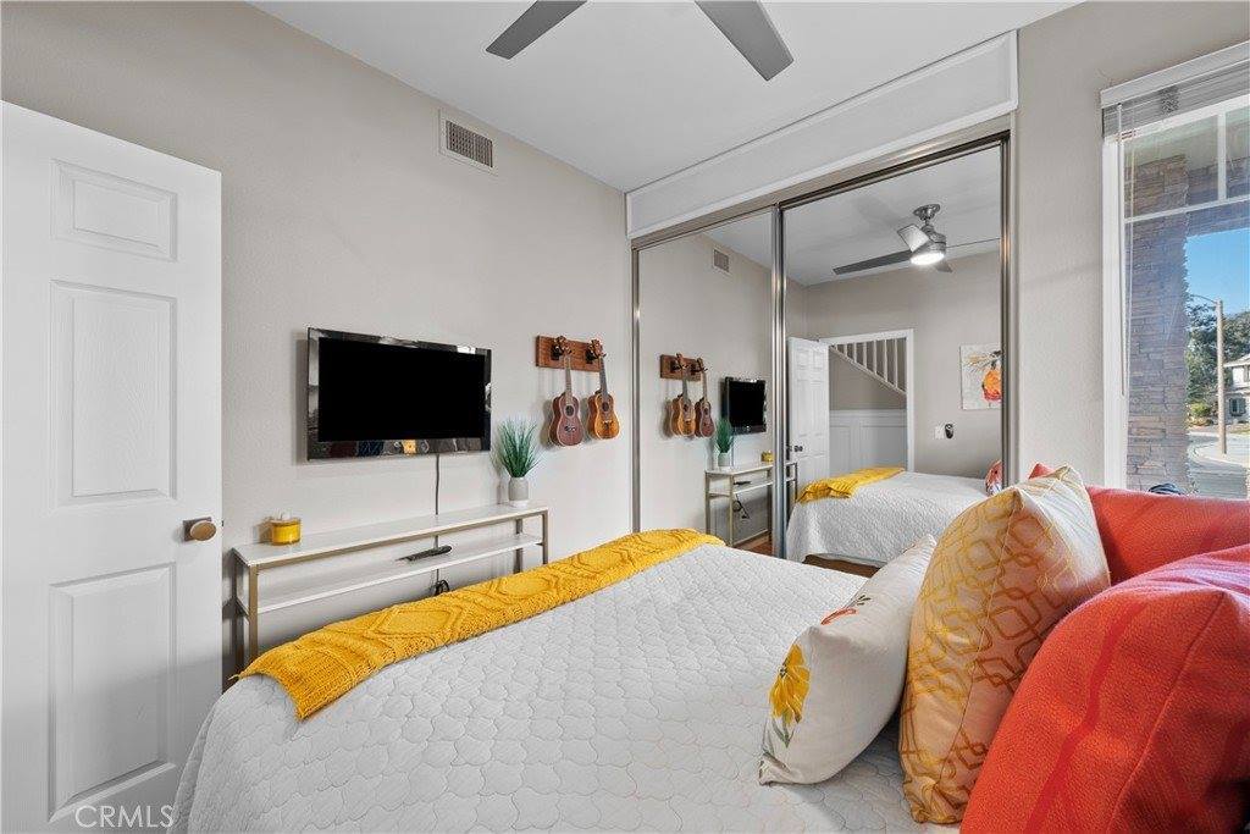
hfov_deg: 108.3
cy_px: 417
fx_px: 451
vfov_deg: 85.4
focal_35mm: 13
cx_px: 625
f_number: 9
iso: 250
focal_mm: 13
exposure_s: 1/1.25
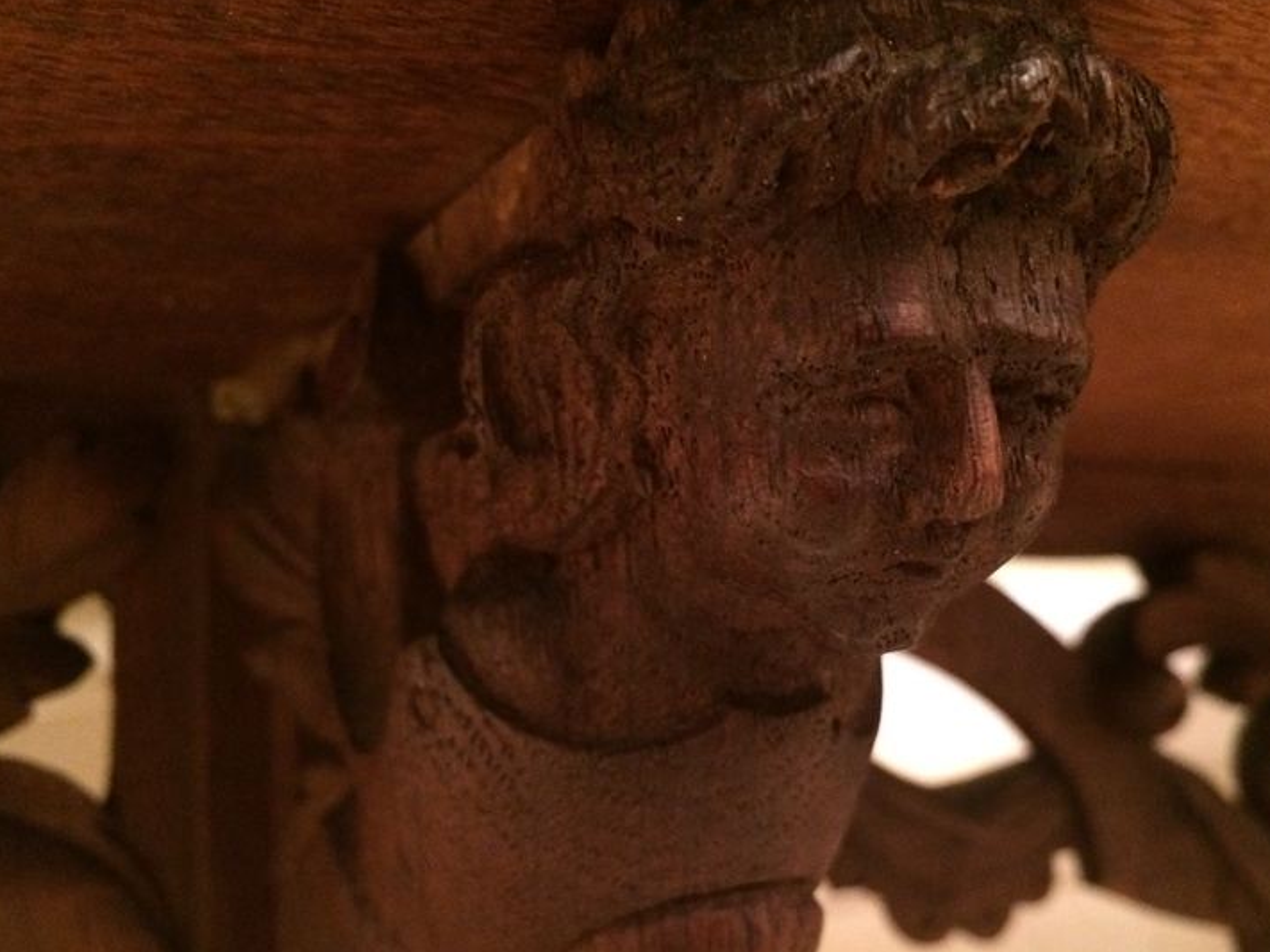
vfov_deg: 37.6
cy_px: 558
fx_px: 1394
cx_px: 700
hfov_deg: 48.9
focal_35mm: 38
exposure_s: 1/15
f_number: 2.2
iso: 400
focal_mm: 4.12
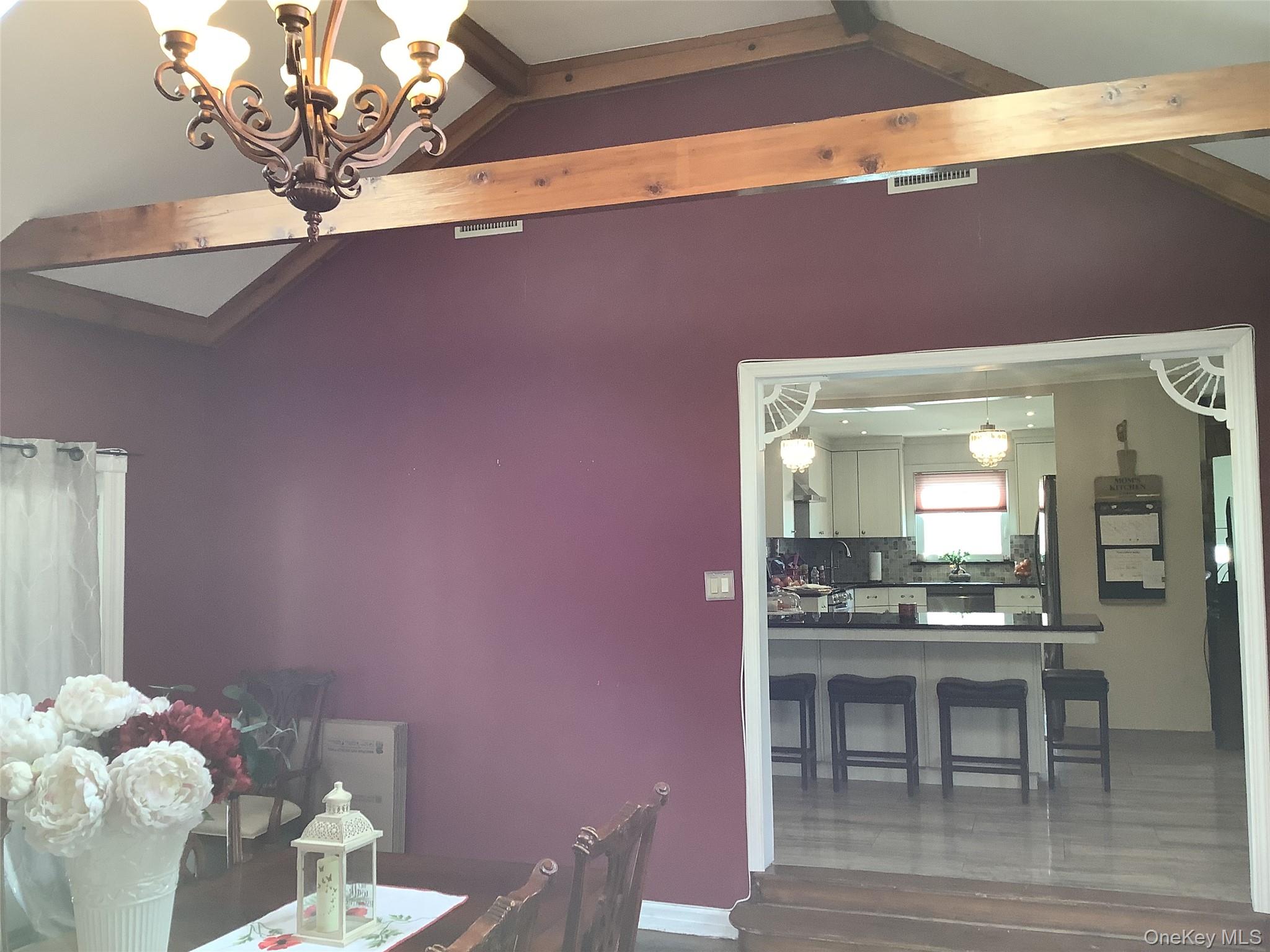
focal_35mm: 31
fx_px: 1137
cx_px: 635
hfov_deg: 58.4
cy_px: 476
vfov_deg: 45.4
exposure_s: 1/50
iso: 80
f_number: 2.4
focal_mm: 3.3
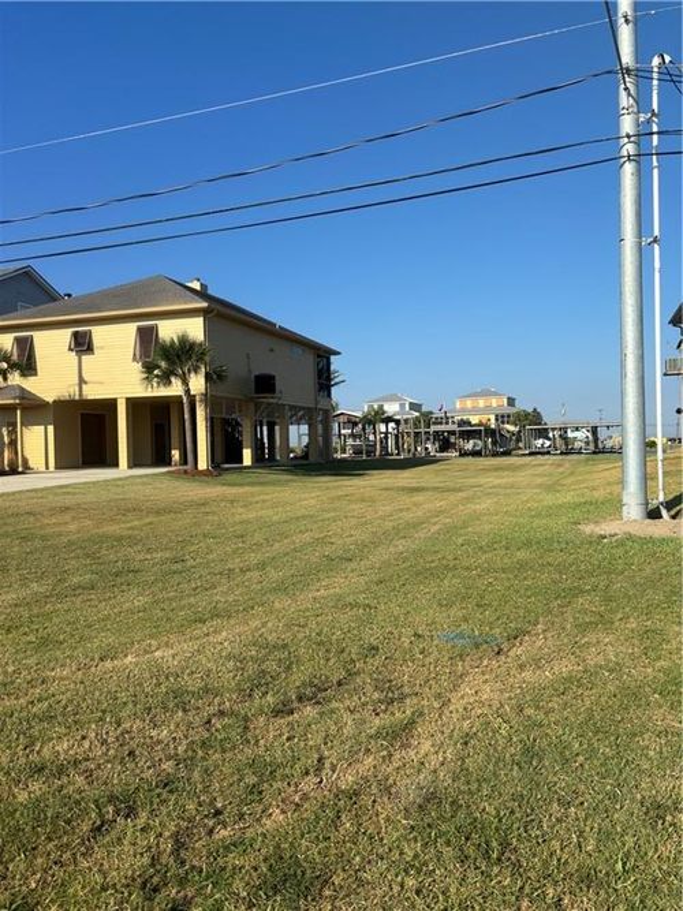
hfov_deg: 53.0
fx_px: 684
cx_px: 342
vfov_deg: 67.3
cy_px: 456
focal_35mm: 26
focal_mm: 5.96
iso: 50
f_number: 1.6
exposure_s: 1/3311
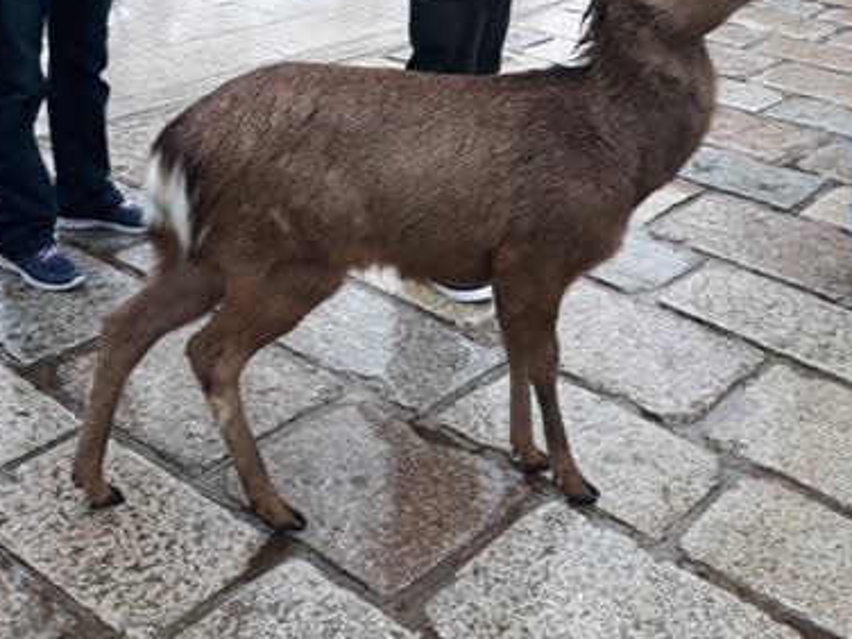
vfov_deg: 31.4
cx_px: 437
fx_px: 1132
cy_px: 240
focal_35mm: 46
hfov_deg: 41.2
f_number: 1.7
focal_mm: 3.71
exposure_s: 1/40
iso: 40
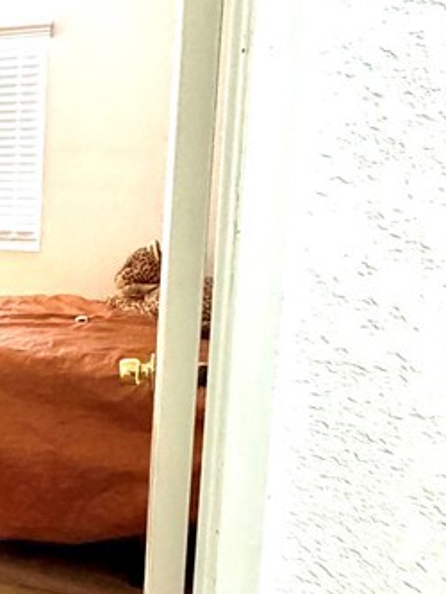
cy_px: 273
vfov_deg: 43.8
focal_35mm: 43
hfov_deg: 28.3
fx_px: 738
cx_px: -118
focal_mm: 2.22
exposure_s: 1/60
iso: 500
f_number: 2.2
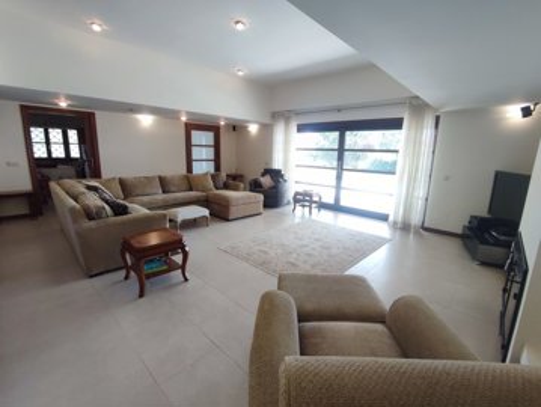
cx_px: 270
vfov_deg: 78.2
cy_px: 204
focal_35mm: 16
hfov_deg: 94.4
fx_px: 250
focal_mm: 1.65
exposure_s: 1/120
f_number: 2.2
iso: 82
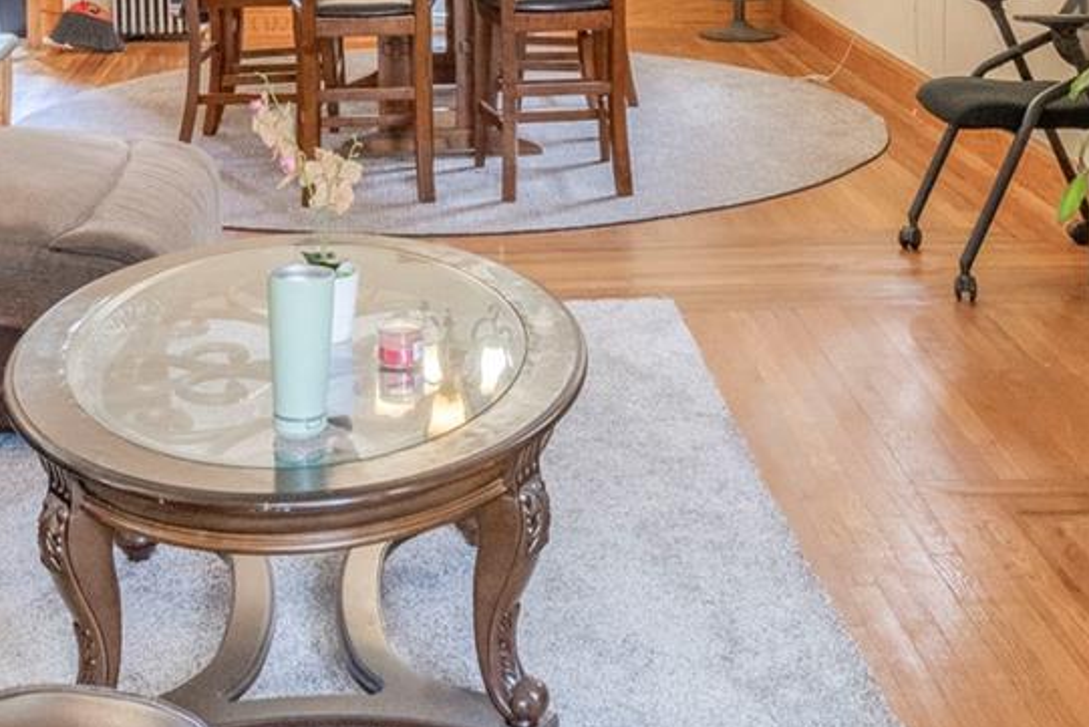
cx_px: 449
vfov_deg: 20.4
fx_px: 1604
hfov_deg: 37.4
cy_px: -466
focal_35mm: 53
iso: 2500
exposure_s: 1/4
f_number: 10
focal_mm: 14
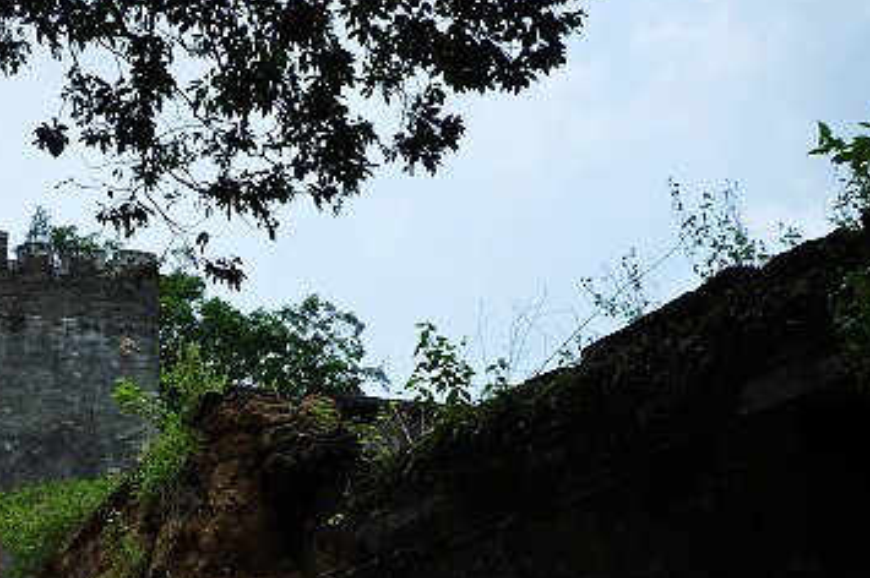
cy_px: 456
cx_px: 248
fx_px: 1062
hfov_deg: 43.5
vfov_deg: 29.8
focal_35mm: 44
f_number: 4
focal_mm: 4.4
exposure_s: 1/800
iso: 125
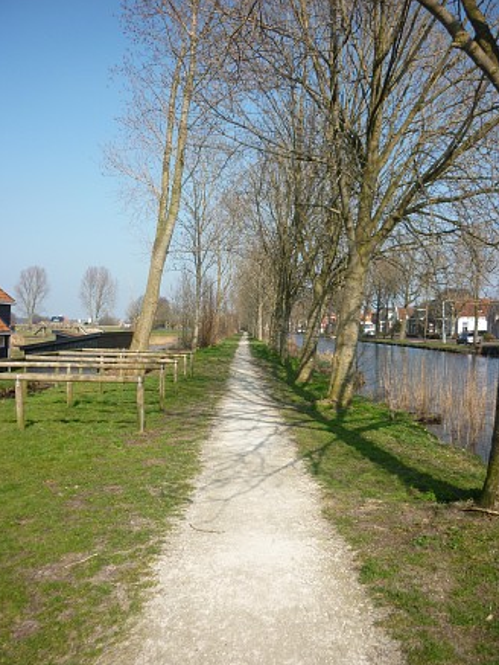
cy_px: 335
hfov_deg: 41.8
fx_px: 653
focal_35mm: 34
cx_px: 253
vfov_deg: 53.9
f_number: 8
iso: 80
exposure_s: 1/125
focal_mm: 5.5
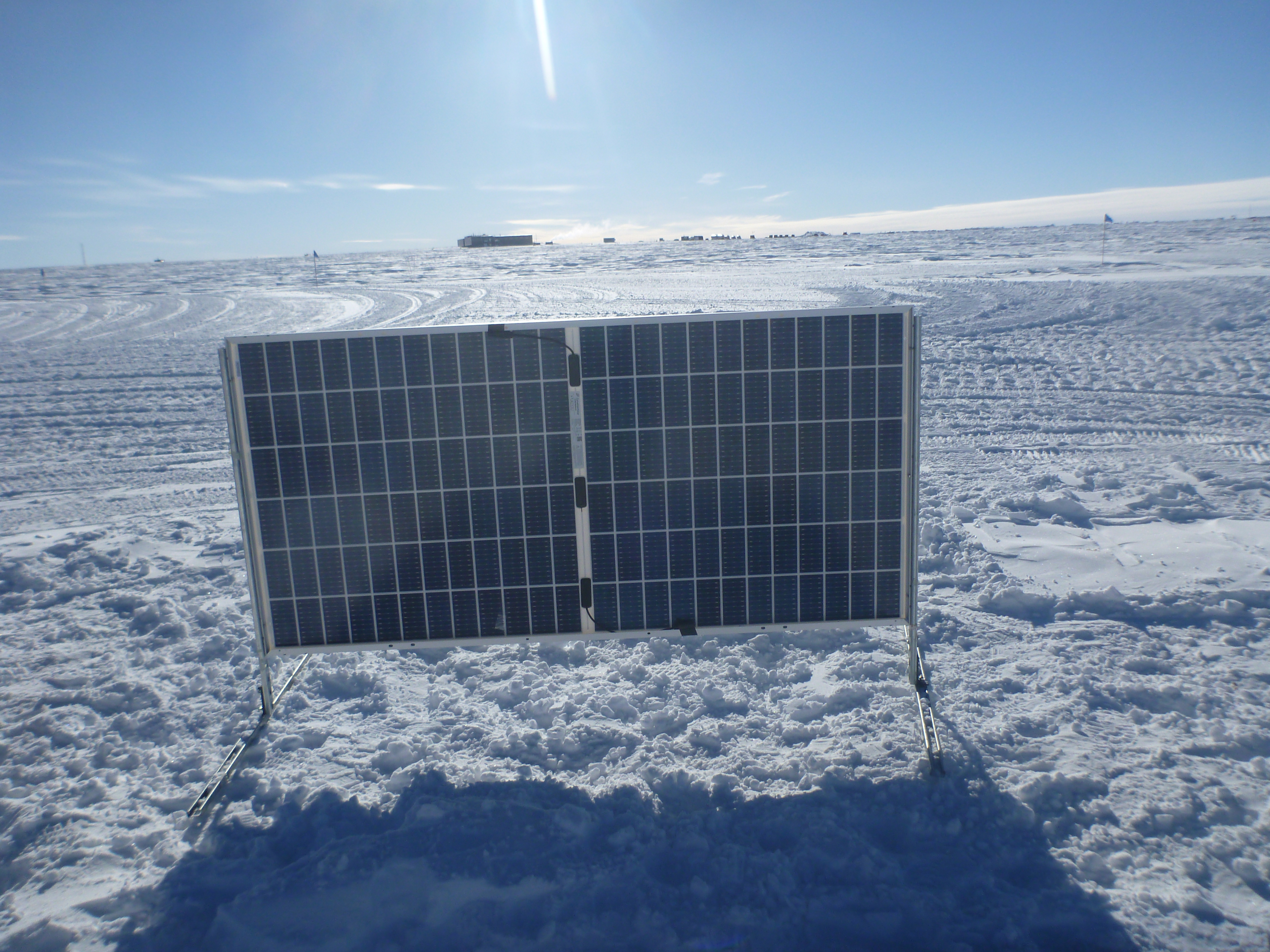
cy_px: 476
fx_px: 1027
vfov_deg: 49.7
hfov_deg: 63.4
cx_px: 635
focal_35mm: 28
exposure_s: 1/400
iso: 100
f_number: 10
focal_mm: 4.9
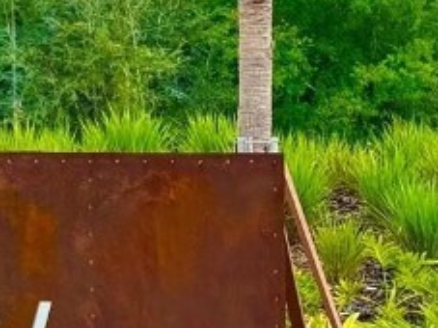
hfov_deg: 8.8
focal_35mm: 217
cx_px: -342
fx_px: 2744
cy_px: 83
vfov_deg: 6.8
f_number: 1.78
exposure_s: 1/2611
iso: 64
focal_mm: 6.76
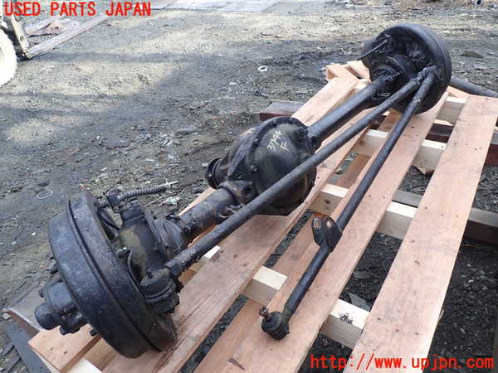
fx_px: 360
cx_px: 249
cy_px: 186
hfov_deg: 69.4
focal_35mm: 25
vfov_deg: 54.9
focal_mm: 4.5
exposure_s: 1/200
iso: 100
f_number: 2.8
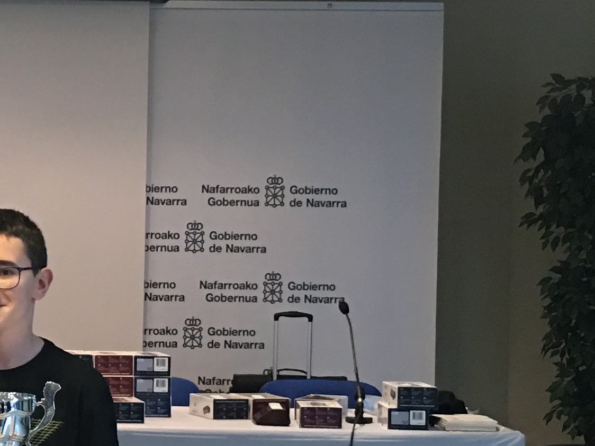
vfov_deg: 14.2
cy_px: 306
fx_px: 1788
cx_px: -68
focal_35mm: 104
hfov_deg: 18.2
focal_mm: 4.15
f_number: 2.2
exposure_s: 1/17
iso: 100
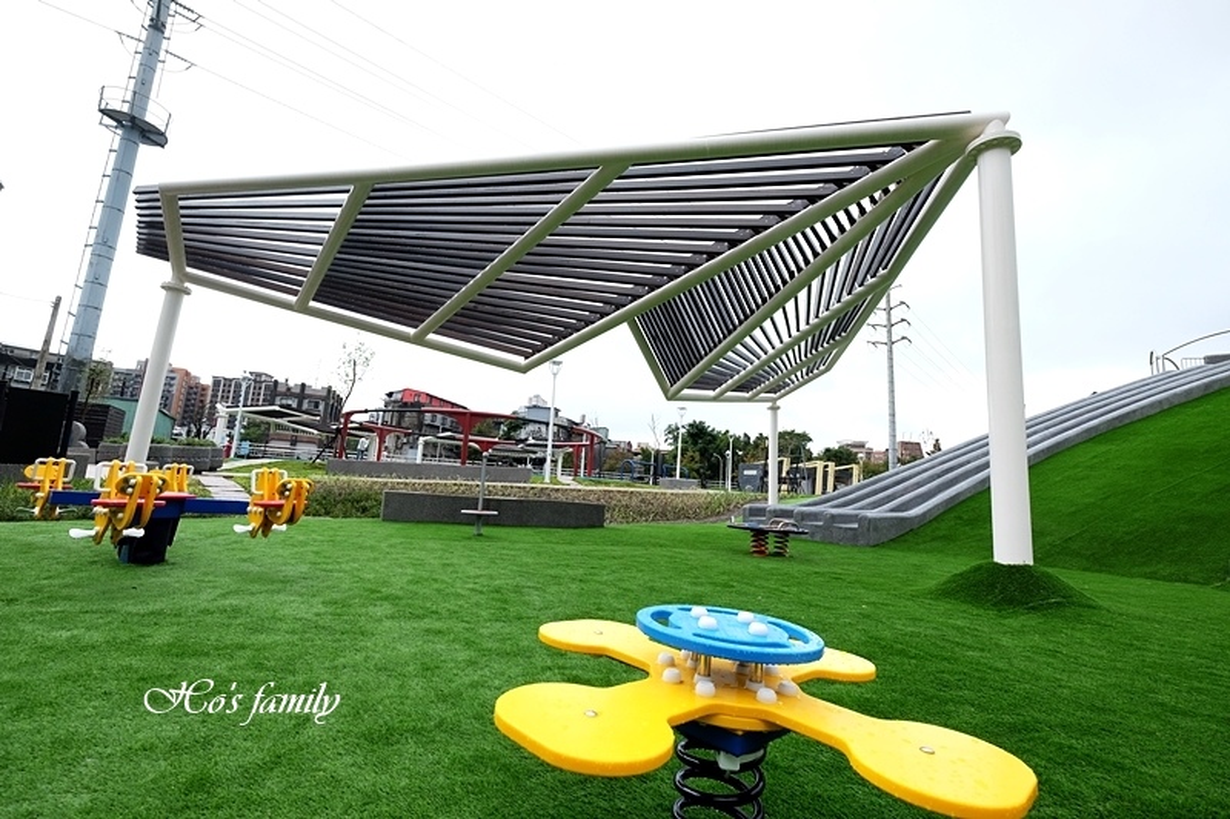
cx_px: 615
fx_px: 512
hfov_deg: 100.4
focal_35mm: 15
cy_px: 410
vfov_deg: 77.3
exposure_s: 1/170
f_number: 5.6
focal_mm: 10
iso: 320
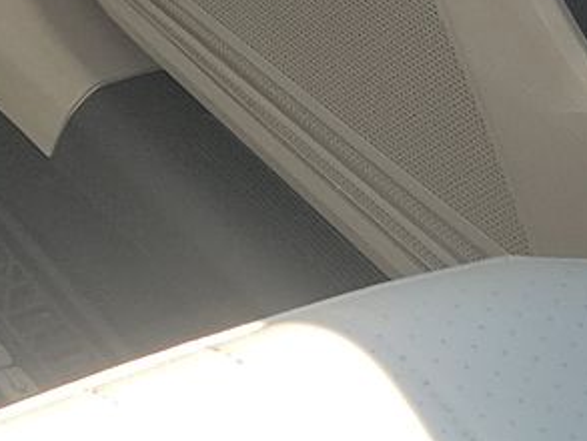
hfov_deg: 12.3
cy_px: -625
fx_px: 2222
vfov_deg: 9.9
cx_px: -763
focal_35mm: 131
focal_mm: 6.7
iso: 65
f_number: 1.8
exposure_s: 1/119
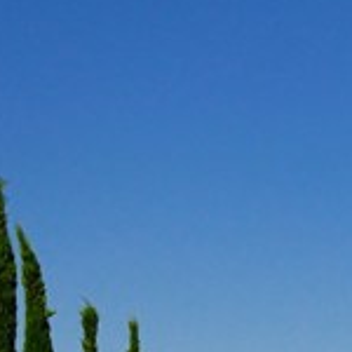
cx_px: 622
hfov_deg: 10.2
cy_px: 482
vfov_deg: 10.4
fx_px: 1875
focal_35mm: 163
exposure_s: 1/1250
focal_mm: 30
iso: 800
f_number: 11
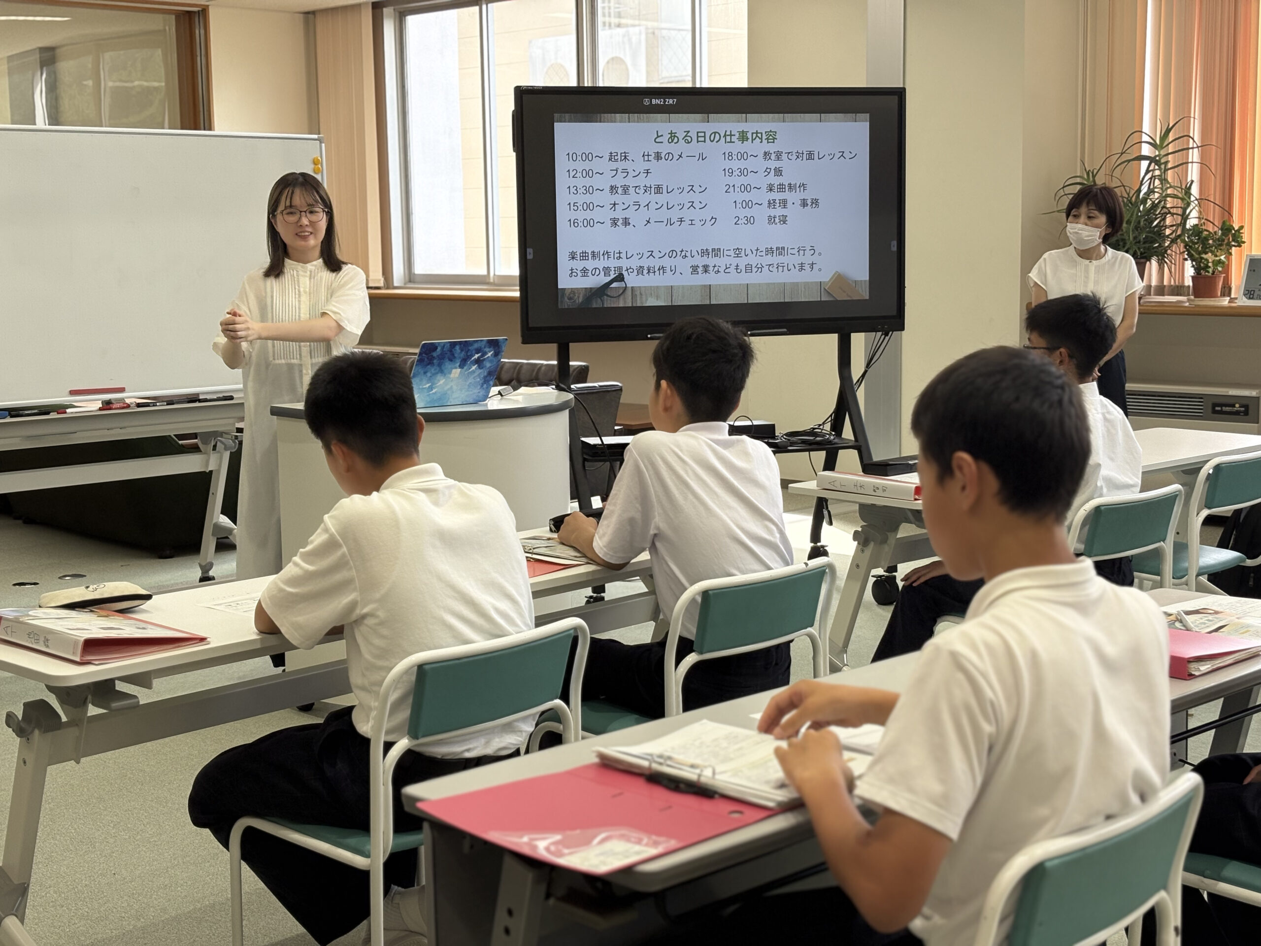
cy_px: 473
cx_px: 630
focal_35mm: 52
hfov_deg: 36.8
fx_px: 1894
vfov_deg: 28.0
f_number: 1.6
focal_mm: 5.96
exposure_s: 1/363
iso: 32
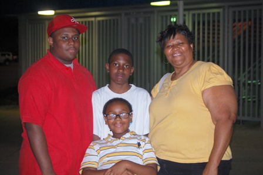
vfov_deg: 16.6
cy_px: 88
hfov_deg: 24.8
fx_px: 599
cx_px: 132
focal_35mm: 82
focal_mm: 55
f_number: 4
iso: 400
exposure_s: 1/60
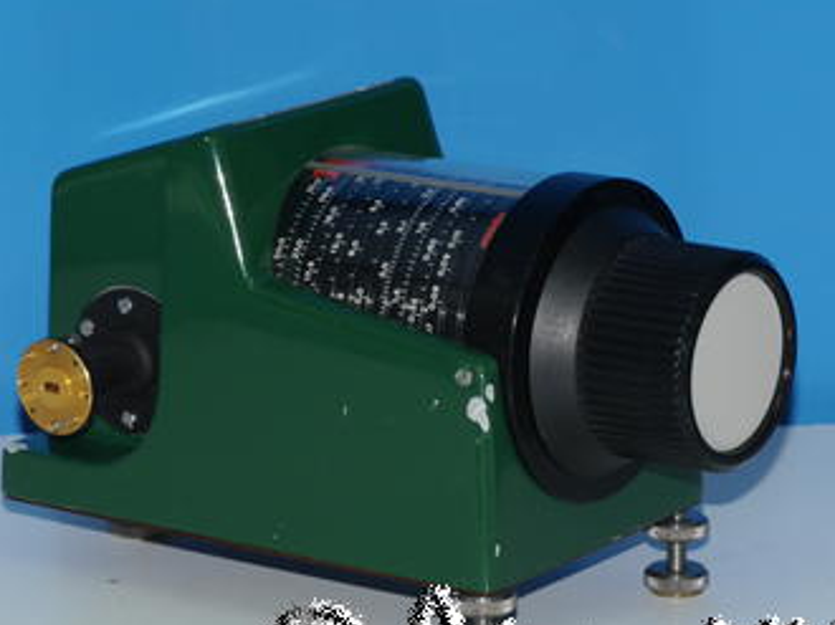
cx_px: 374
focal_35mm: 177
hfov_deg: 11.2
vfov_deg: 8.4
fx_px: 4266
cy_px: 349
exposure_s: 1/60
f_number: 11
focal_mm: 73
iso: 400
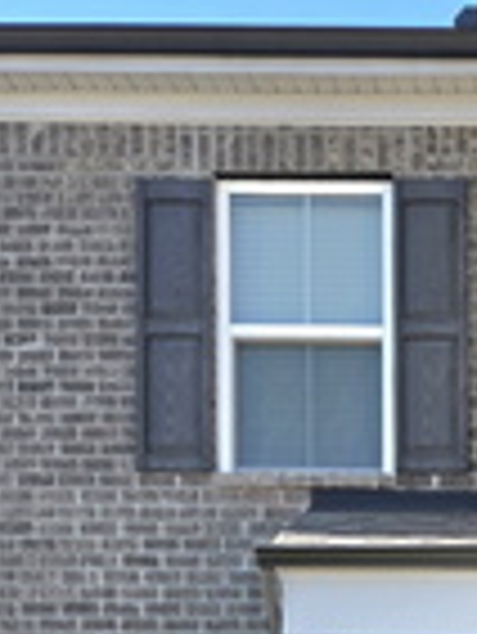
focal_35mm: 87
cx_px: 666
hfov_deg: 15.9
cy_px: 911
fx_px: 1596
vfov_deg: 19.9
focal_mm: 5.4
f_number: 1.8
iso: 25
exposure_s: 1/833
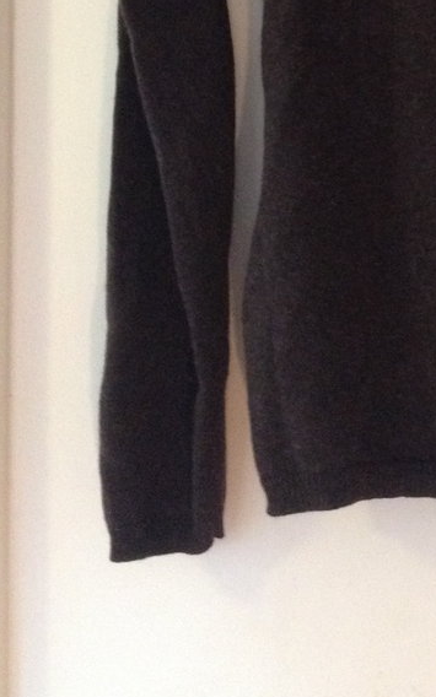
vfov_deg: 23.0
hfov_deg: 14.2
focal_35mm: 87
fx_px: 1654
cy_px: 31
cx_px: 612
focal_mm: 4.28
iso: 320
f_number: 2.4
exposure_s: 1/17
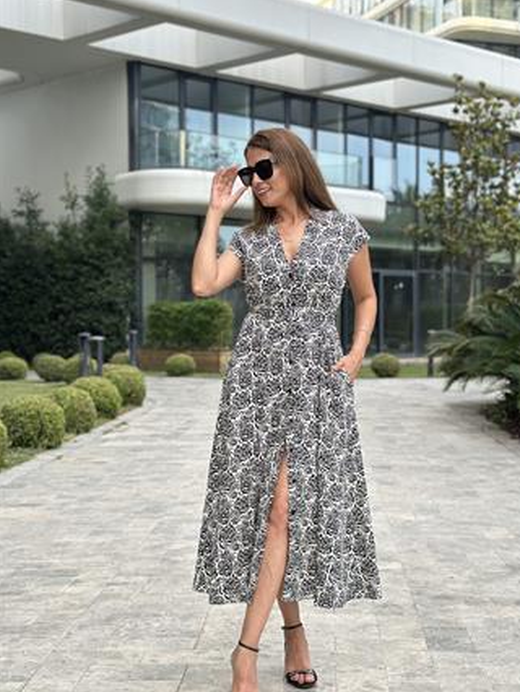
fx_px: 1141
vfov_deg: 33.8
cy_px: 327
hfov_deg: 25.6
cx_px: 307
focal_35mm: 57
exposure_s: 1/380
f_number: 1.78
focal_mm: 6.86
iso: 80
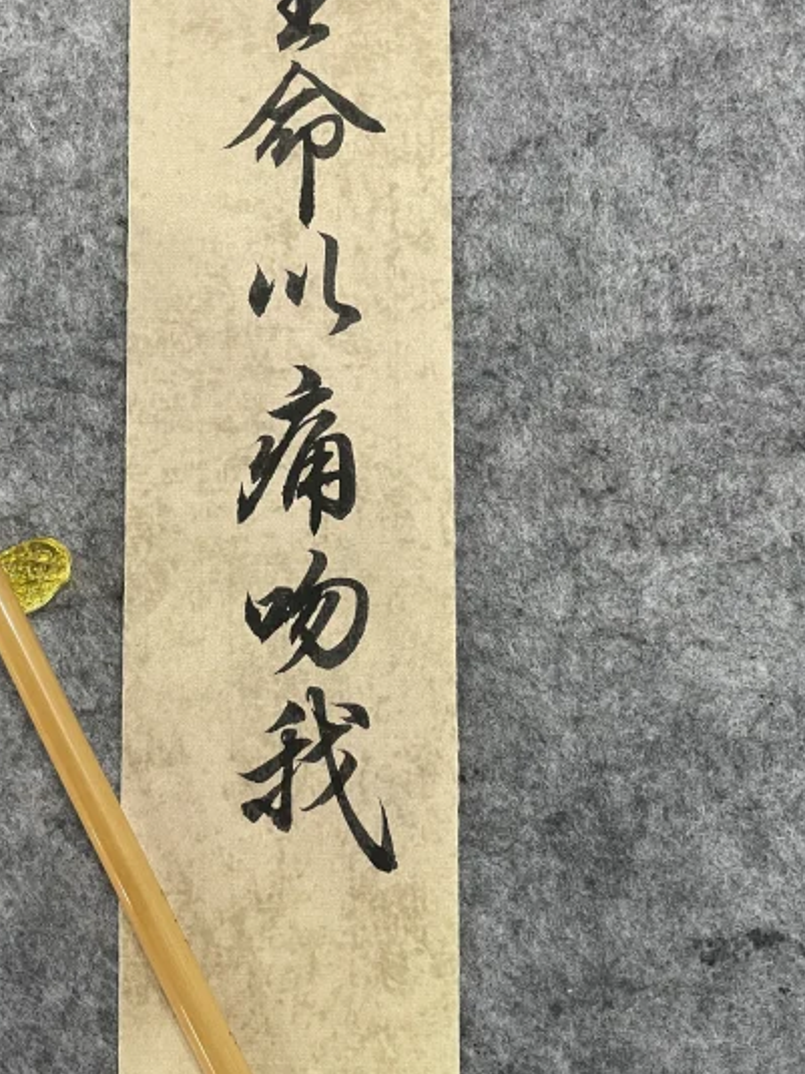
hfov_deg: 40.7
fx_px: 1086
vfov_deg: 52.1
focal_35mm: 35
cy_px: 401
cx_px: 383
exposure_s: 1/60
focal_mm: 4.2
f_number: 1.6
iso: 250
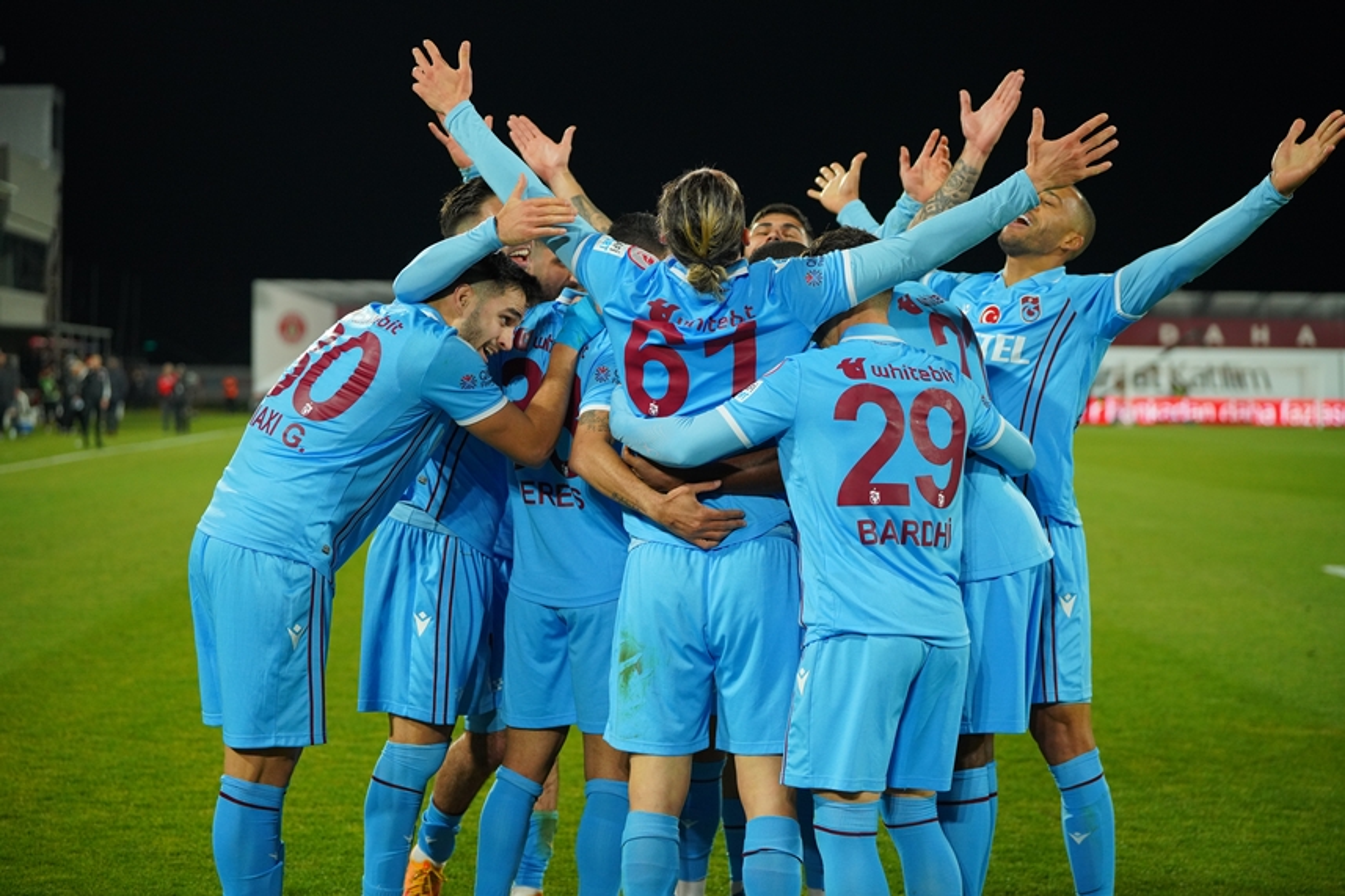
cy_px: 448
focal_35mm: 72
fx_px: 2689
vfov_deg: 18.9
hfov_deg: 28.1
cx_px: 672
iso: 2000
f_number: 2.8
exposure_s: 1/1600
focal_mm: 72
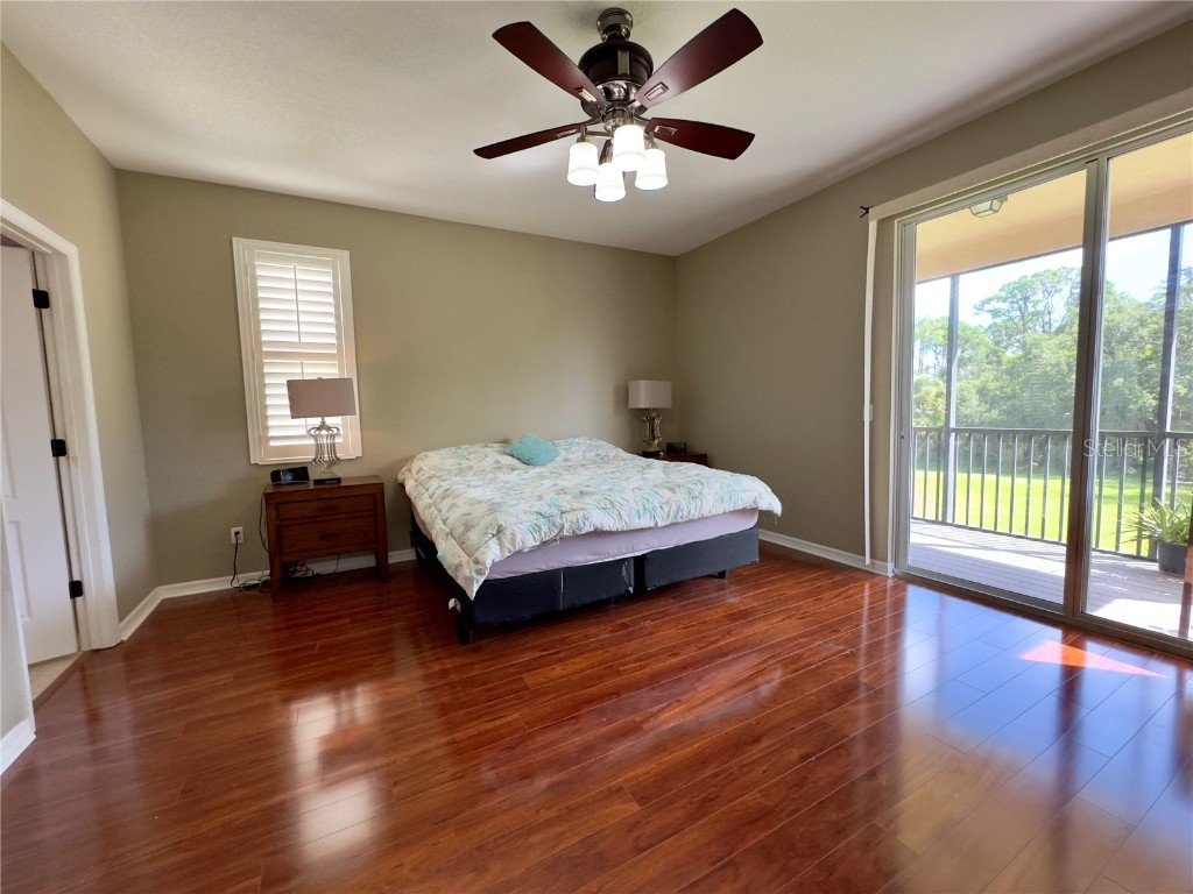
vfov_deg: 85.7
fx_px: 482
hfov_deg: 102.1
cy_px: 447
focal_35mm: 14
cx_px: 596
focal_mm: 2.22
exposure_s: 1/120
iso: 250
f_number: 2.2
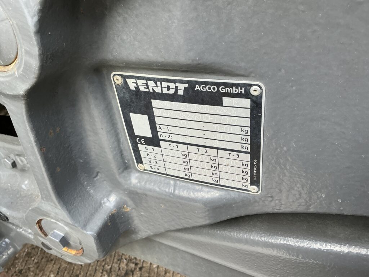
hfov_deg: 63.4
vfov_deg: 49.7
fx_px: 298
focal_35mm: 28
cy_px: 138
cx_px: 184
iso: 64
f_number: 1.8
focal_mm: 3
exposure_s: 1/122
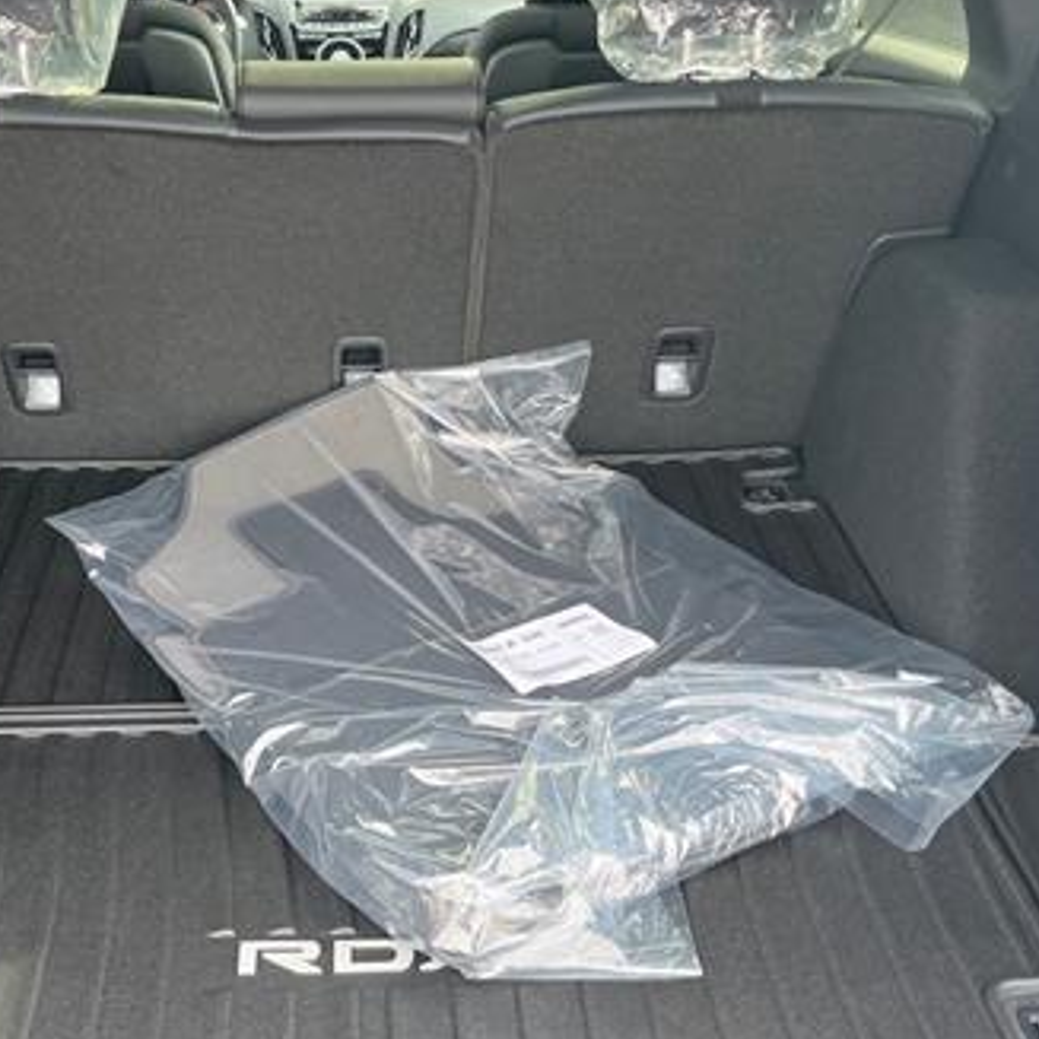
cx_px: 359
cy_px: 492
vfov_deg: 37.5
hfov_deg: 37.2
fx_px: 1528
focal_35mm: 45
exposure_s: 1/121
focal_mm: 5.1
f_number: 1.6
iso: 80
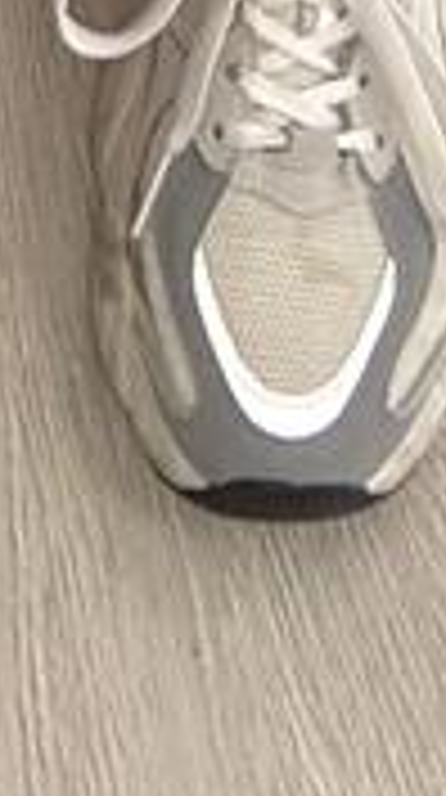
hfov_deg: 7.1
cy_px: -1844
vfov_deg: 9.2
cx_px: 131
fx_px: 3590
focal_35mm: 170
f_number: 1.9
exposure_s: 1/50
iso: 64
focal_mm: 2.69
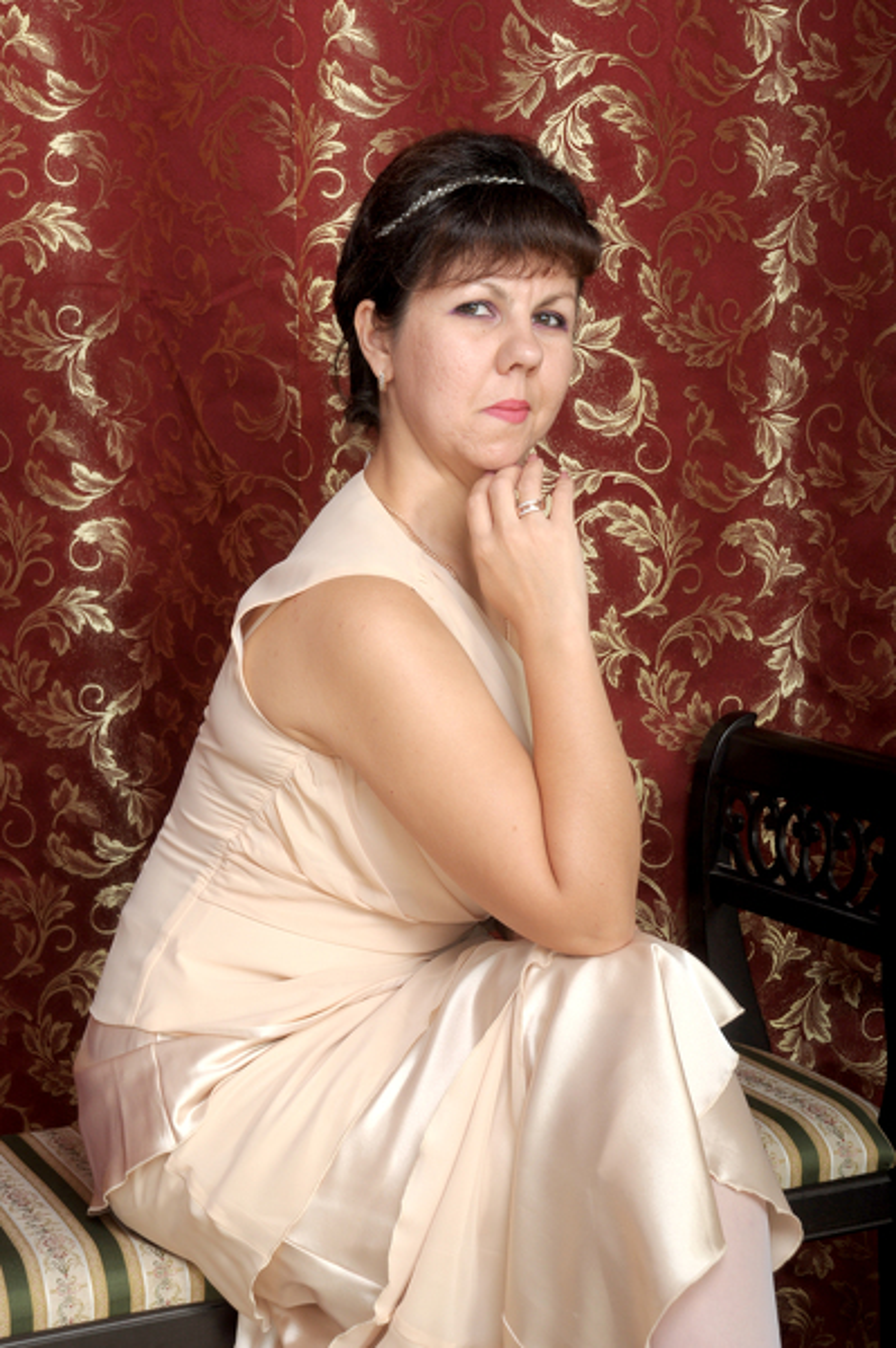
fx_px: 2468
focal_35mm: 66
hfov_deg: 20.6
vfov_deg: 30.5
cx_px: 448
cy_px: 674
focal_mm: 44
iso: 200
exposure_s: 1/200
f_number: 6.3
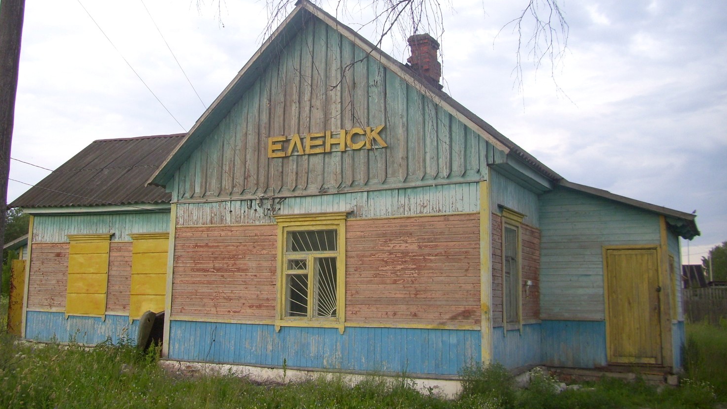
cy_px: 160
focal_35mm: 38
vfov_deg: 31.1
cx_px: 362
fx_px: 732
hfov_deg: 52.8
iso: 80
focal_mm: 5.7
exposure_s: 1/100
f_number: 2.9
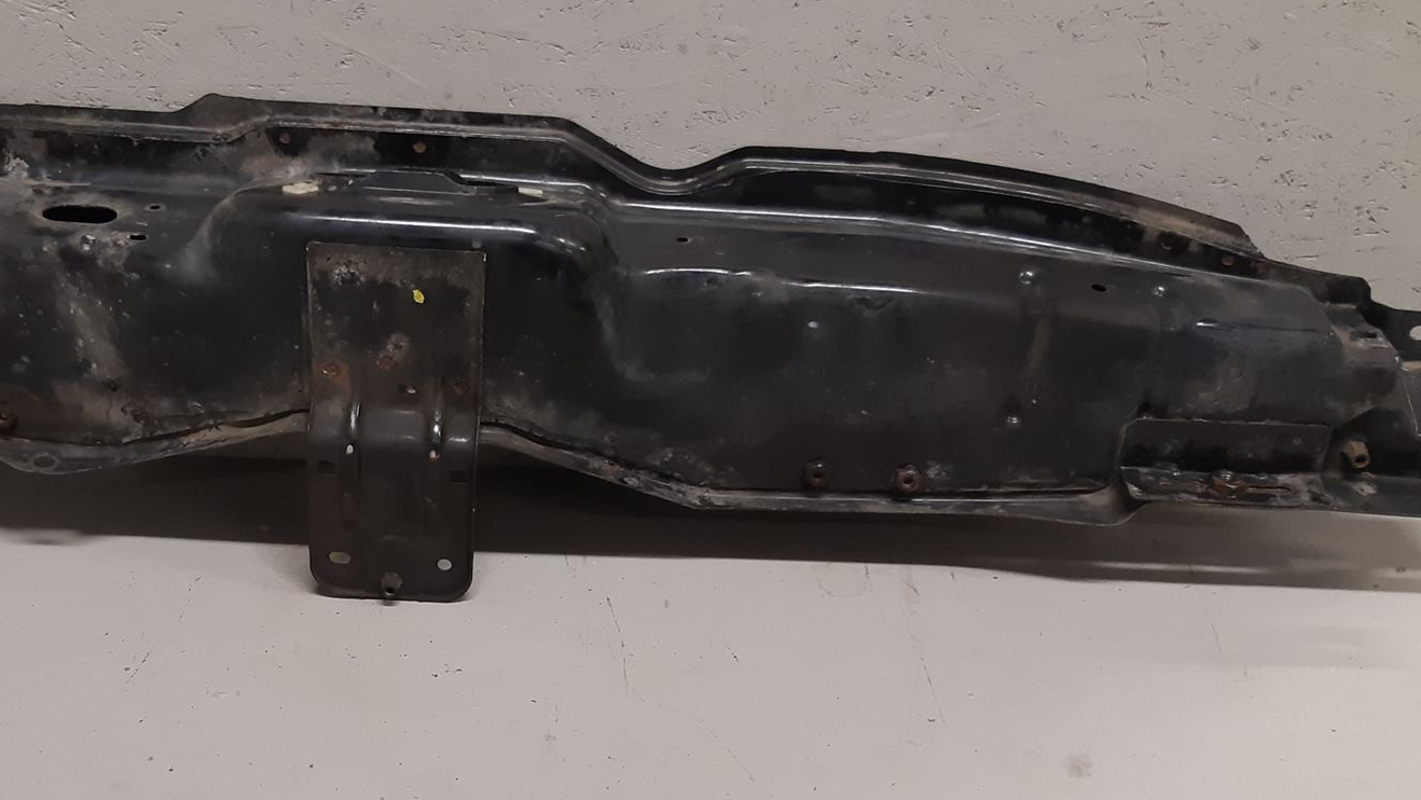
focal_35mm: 44
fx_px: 1658
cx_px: 429
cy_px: 444
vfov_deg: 27.1
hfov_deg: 45.4
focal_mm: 3.93
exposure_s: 1/50
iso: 160
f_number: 1.7
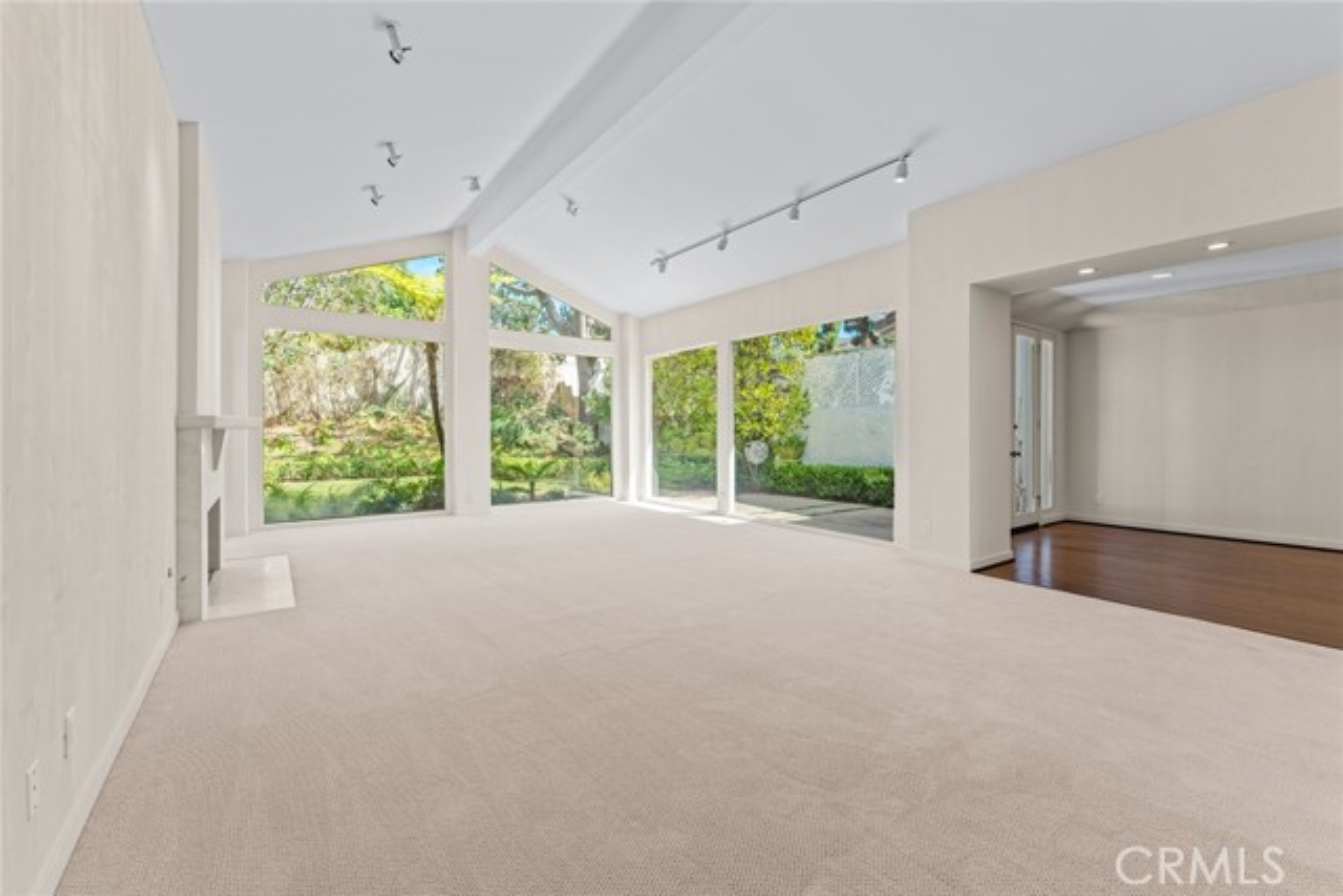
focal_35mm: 14
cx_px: 672
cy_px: 448
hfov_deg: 104.2
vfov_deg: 81.2
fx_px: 522
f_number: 6.3
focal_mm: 14
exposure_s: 1/20
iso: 200
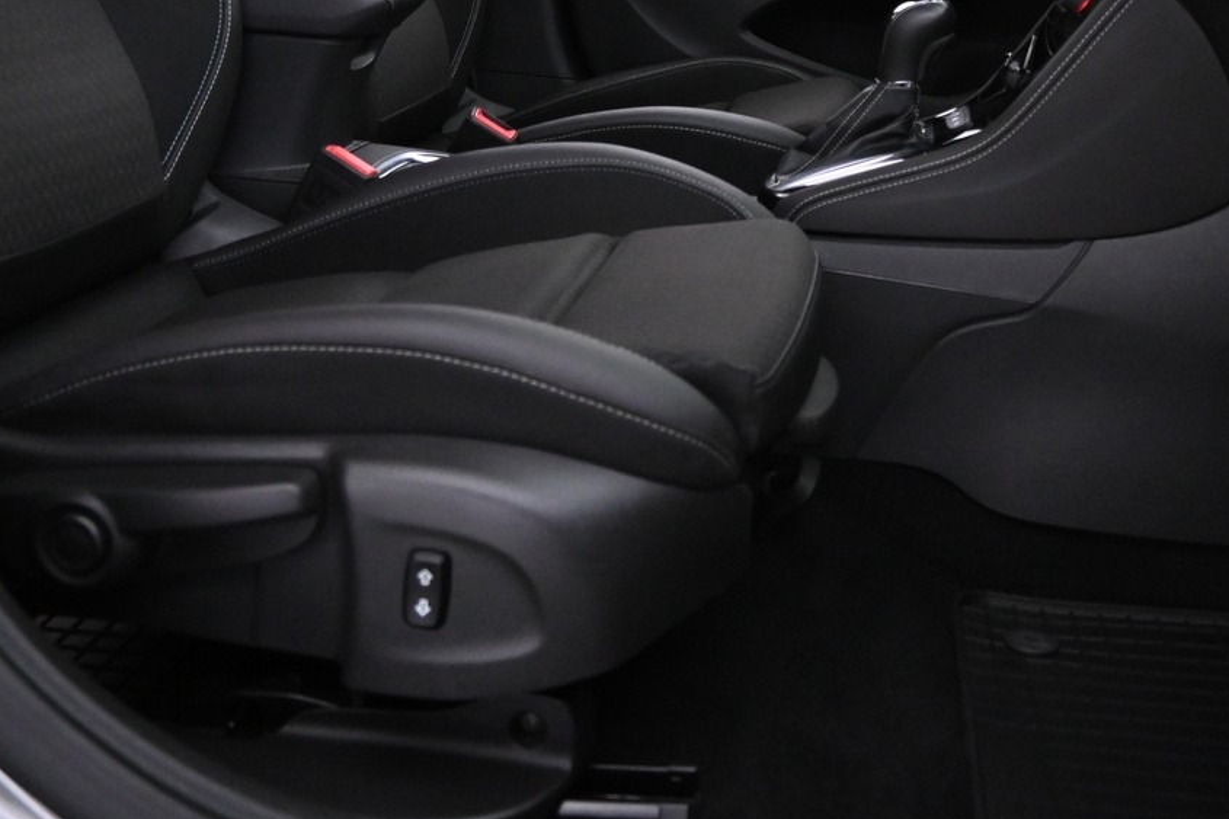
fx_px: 1570
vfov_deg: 28.0
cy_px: 63
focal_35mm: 46
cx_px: 817
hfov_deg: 42.2
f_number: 3.5
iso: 2800
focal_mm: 16
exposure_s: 1/25
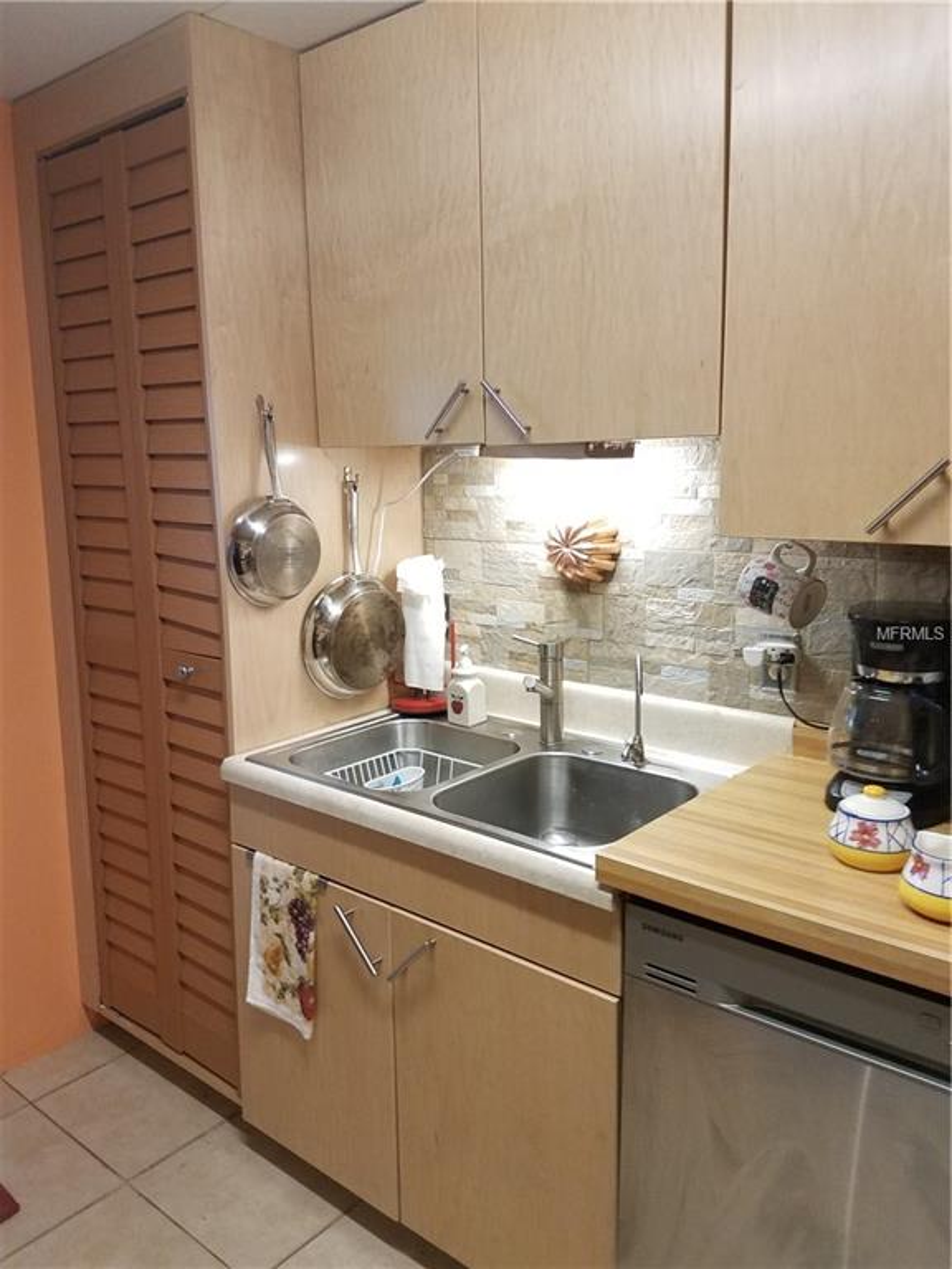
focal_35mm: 26
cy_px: 634
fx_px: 953
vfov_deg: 67.3
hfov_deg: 53.1
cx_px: 476
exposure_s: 1/40
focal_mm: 4.2
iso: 160
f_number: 1.7
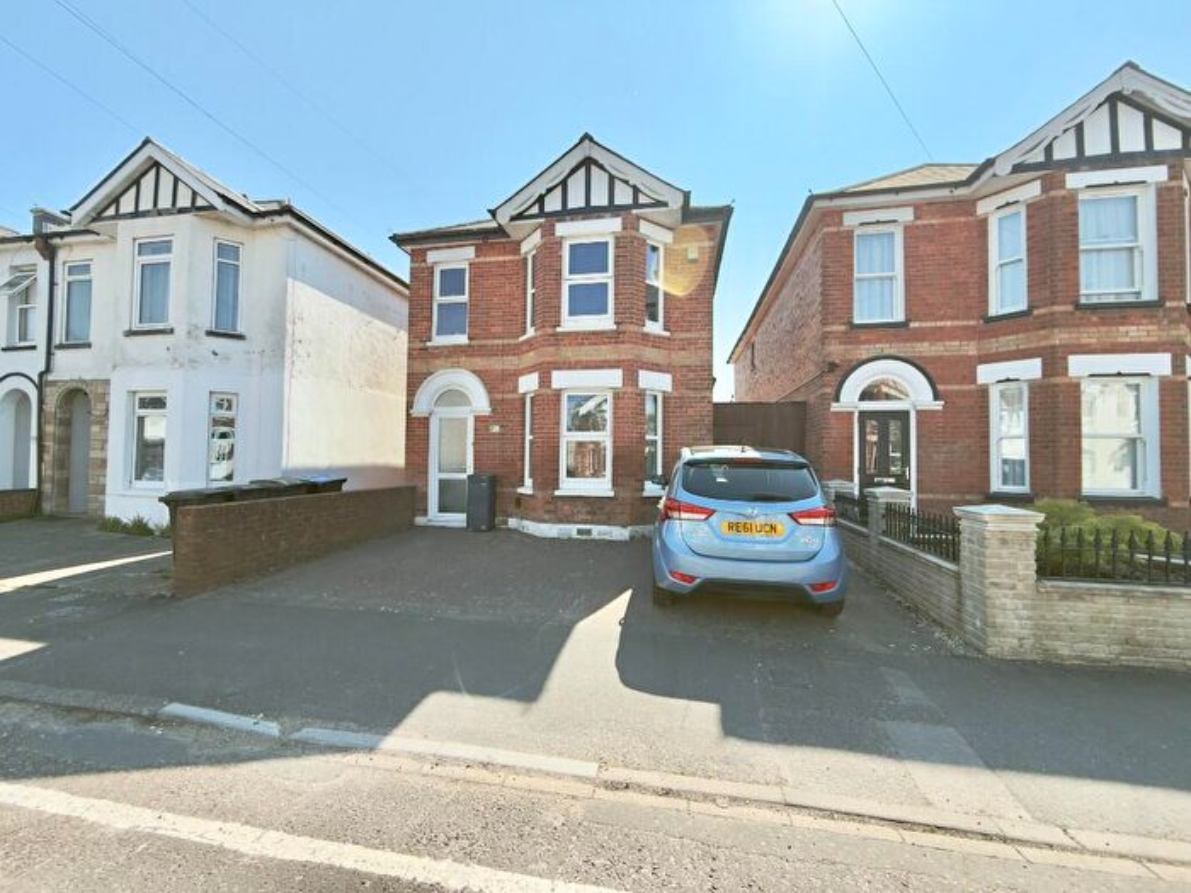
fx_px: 482
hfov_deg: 102.1
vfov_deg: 85.7
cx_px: 596
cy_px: 446
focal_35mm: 14
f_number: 2.2
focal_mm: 2.22
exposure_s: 1/1613
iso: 64
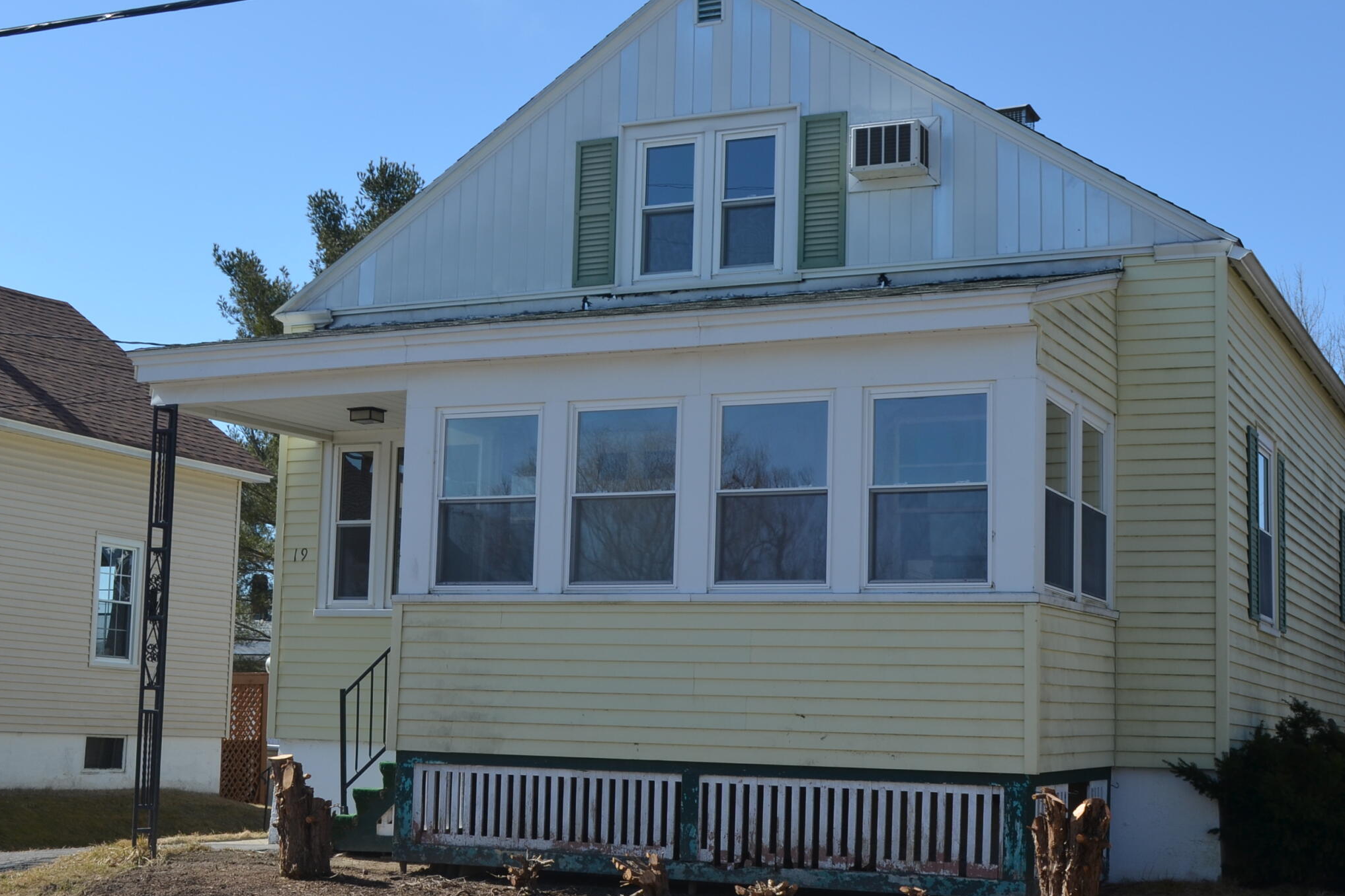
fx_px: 1980
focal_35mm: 53
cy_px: 497
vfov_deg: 25.5
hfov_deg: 37.5
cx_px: 584
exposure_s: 1/250
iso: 140
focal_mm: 24
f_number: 8
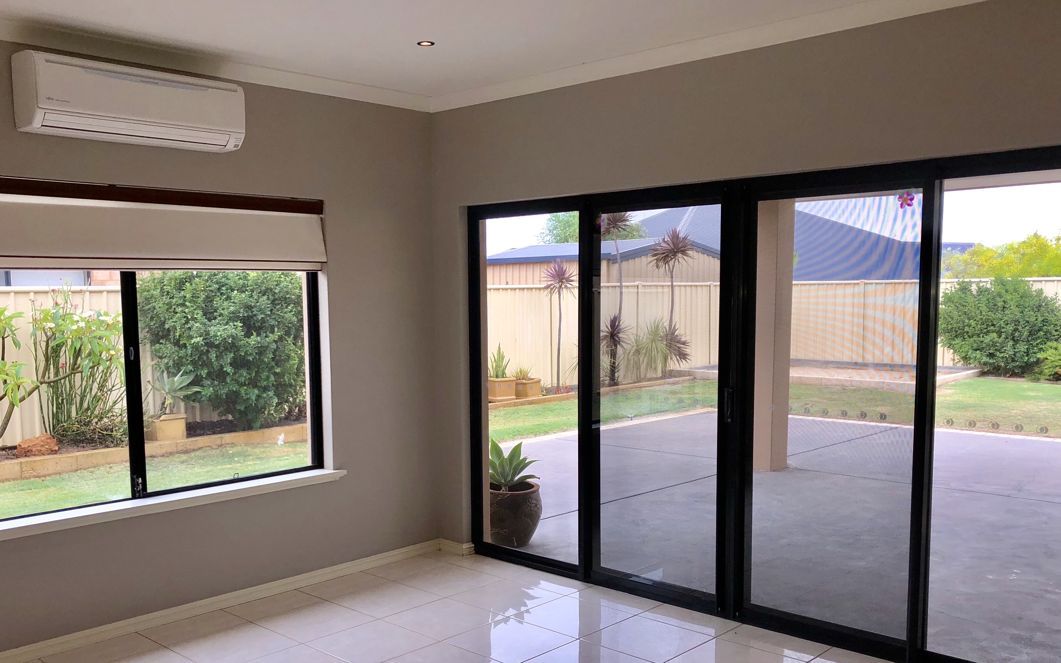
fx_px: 954
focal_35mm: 33
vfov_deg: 38.1
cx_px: 492
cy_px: 410
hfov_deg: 58.1
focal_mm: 3.99
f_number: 1.8
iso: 20
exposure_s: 1/384
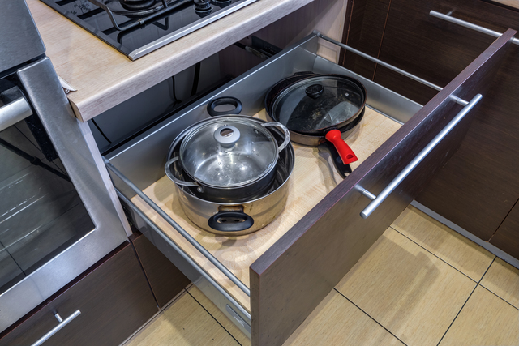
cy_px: 173
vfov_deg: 45.0
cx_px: 260
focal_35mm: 29
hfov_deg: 63.6
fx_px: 418
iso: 200
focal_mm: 19.1
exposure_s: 1/1.67
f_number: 11
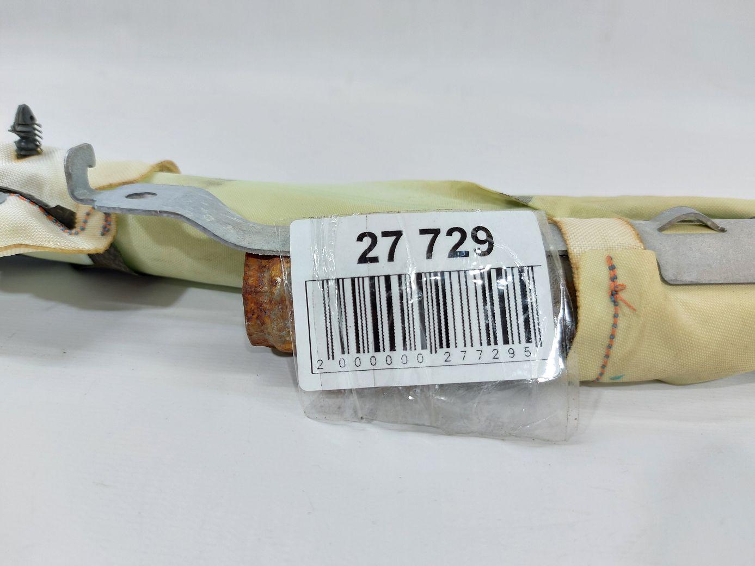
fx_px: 523
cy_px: 283
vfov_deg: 56.8
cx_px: 378
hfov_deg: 71.6
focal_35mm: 24
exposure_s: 1/50
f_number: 1.8
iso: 100
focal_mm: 5.23
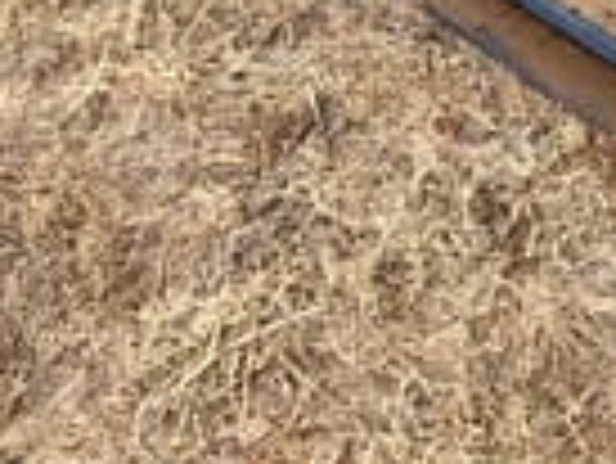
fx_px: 1817
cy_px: -70
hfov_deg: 16.4
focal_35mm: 102
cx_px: 1079
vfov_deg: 14.1
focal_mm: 3.99
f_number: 1.8
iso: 32
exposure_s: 1/771
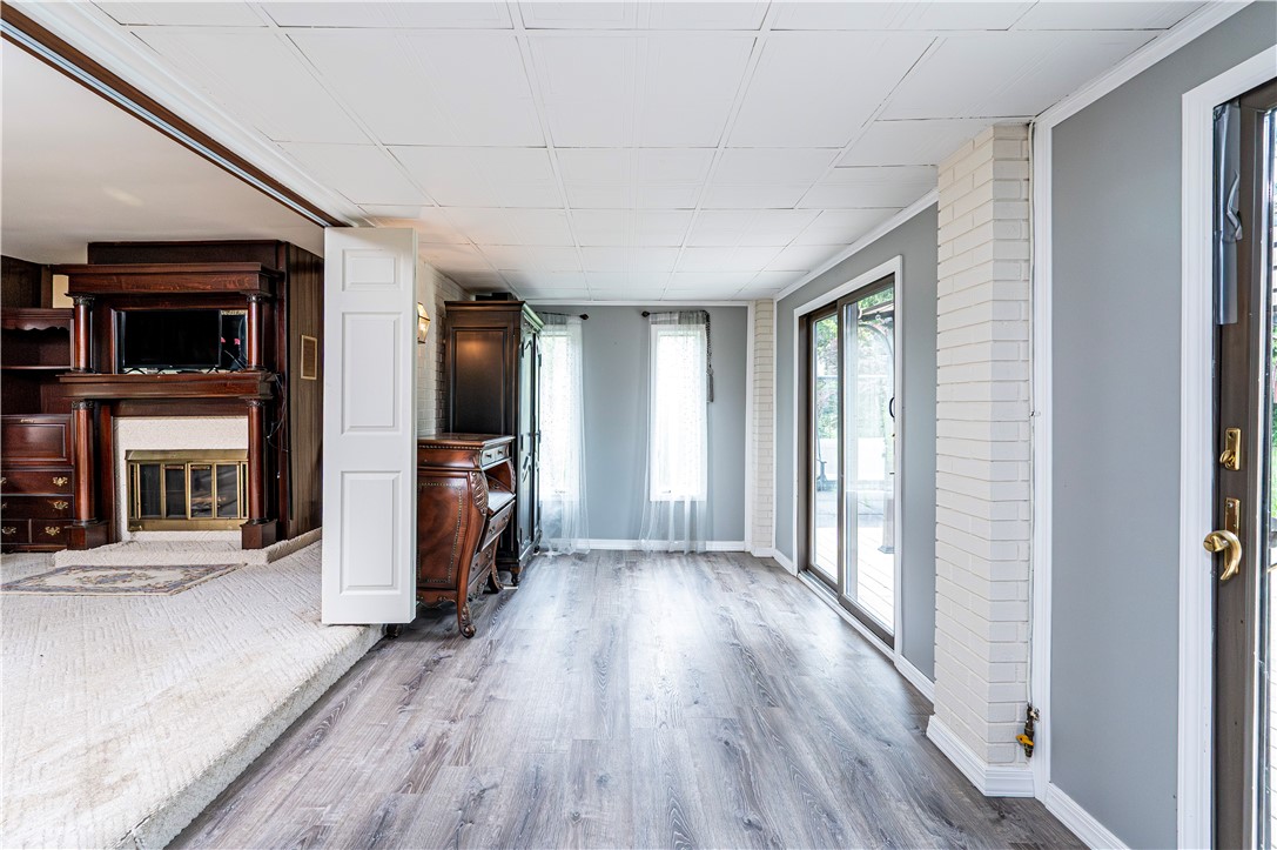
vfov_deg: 77.2
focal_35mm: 15
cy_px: 425
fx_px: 532
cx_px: 638
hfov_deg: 100.4
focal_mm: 15
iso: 5000
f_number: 8
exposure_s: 1/200
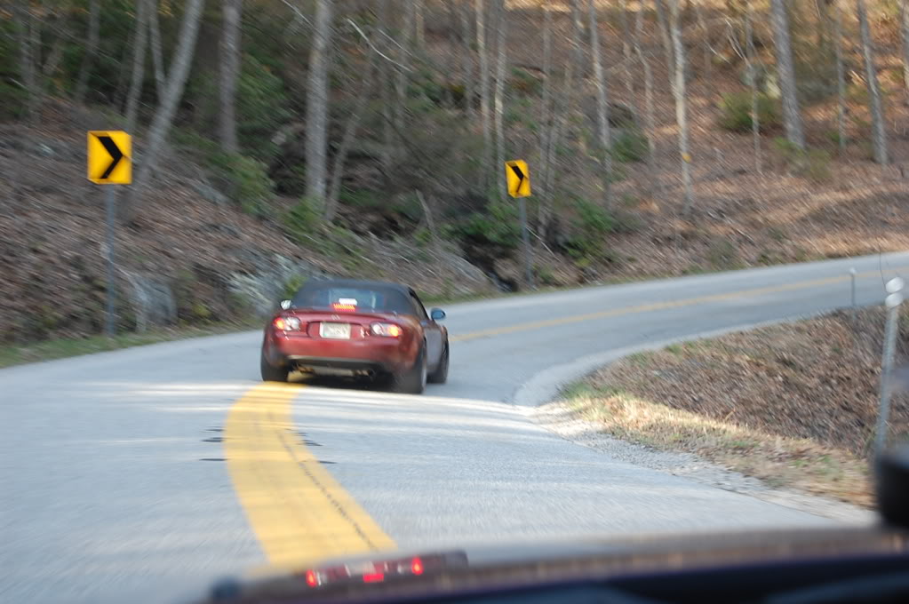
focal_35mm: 82
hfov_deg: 24.6
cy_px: 302
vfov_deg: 16.5
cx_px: 454
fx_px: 2081
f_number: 5.6
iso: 400
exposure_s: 1/60
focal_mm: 55
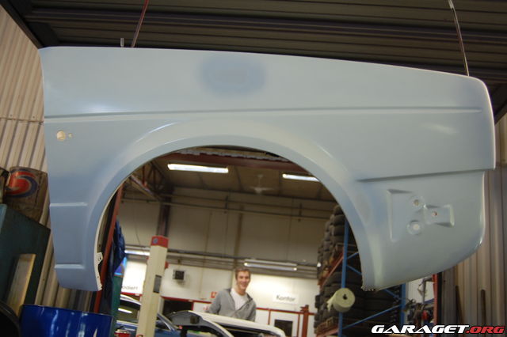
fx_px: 549
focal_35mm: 39
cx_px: 254
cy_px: 168
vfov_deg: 34.2
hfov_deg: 49.6
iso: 400
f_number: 4
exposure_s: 1/30
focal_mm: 26
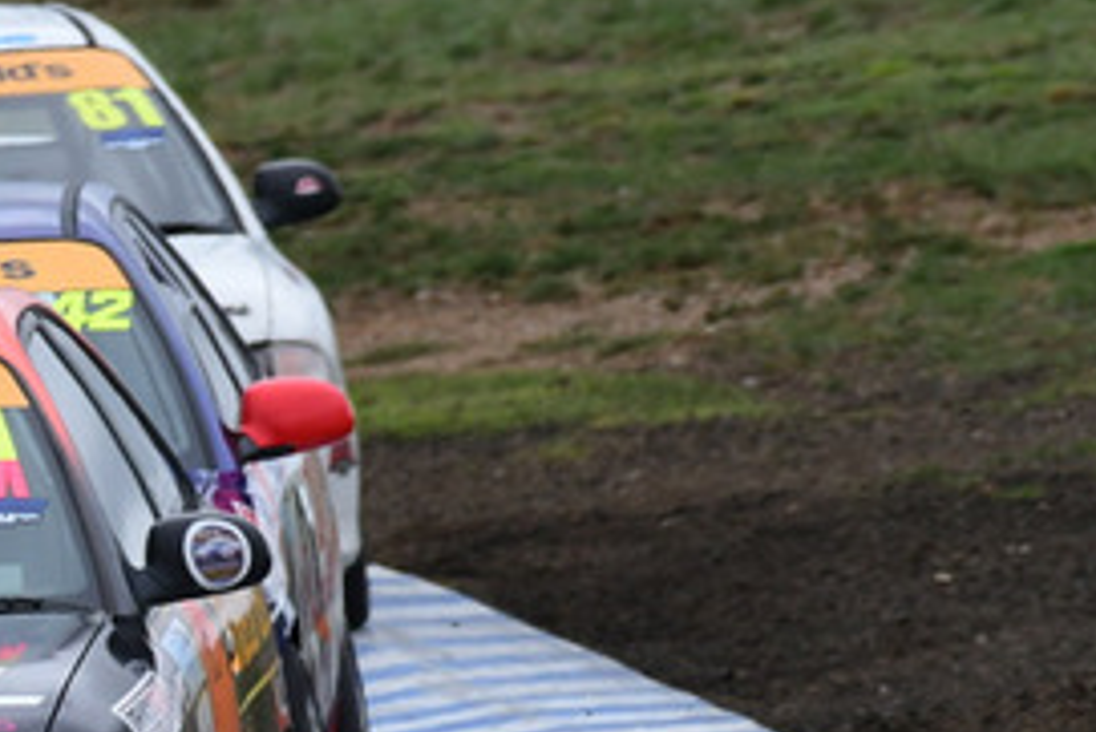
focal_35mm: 2214
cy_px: 348
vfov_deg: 0.6
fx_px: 67437
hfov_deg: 0.9
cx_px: -433
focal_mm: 500
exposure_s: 1/640
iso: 640
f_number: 13
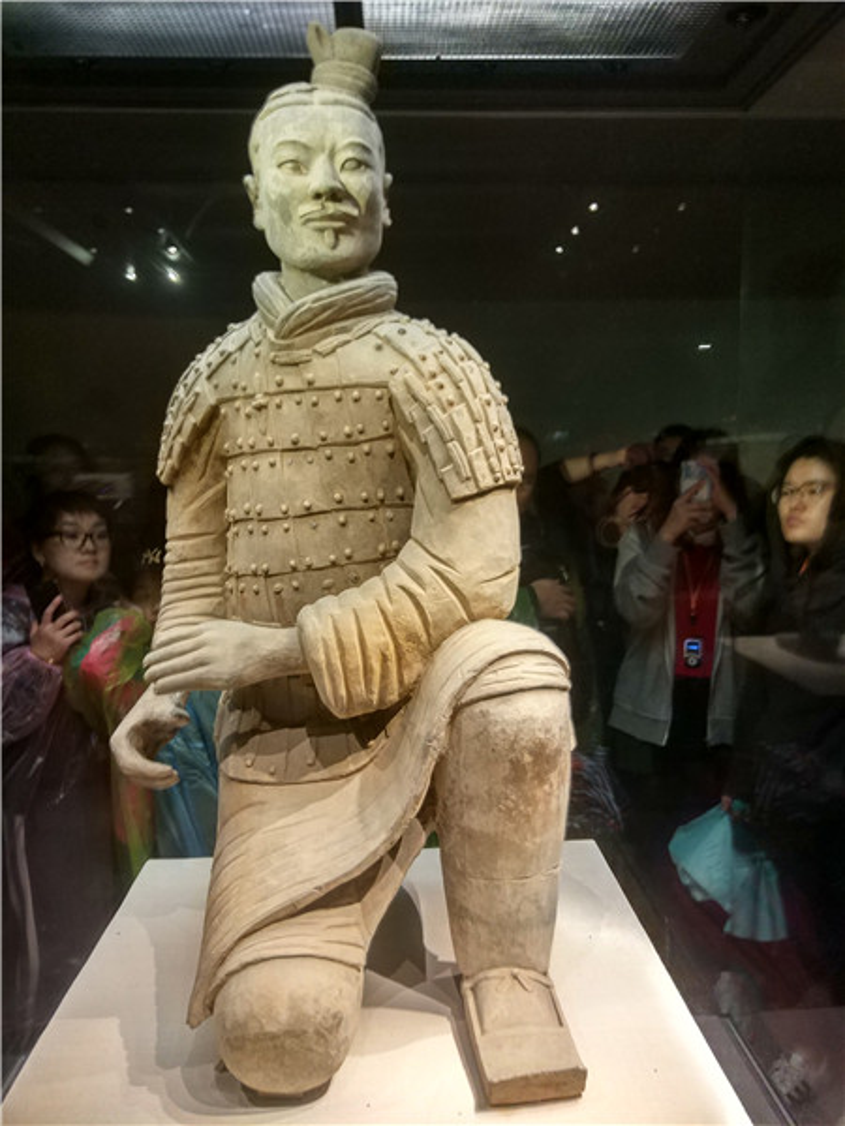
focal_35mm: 23
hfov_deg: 58.9
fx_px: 749
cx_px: 422
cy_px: 563
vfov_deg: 73.9
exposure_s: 1/33
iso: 331
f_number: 2
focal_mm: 4.06
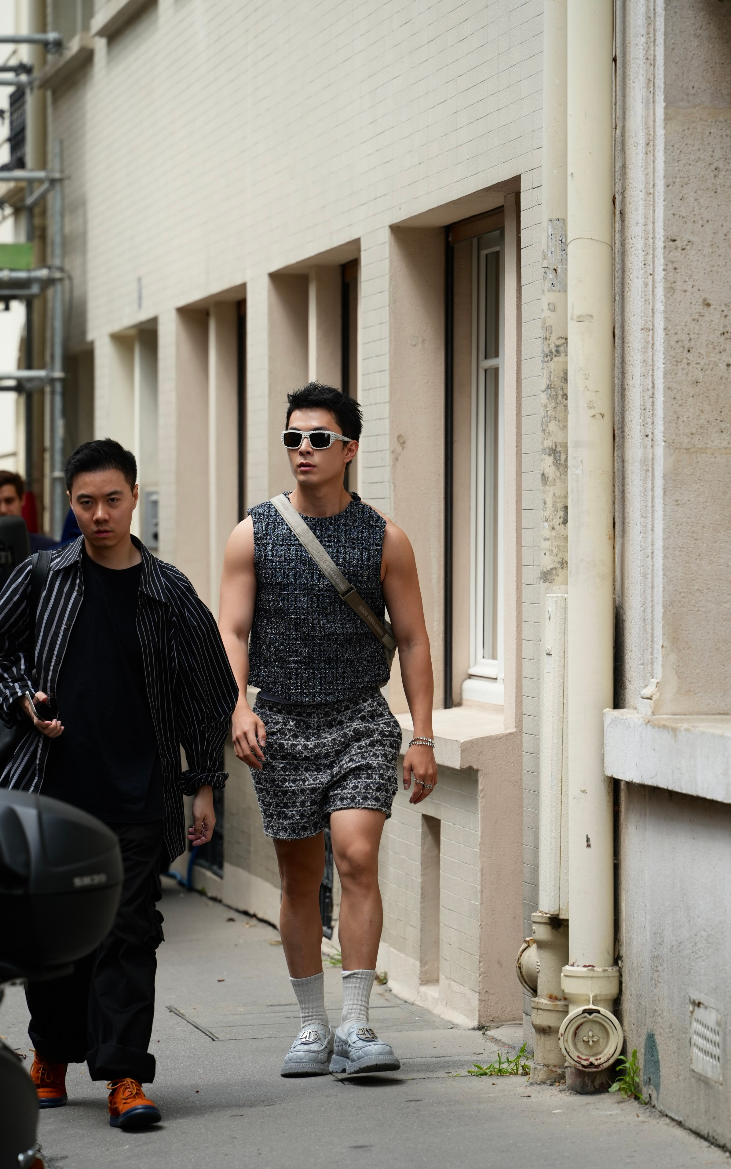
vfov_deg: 11.4
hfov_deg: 7.1
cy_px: 586
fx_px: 5865
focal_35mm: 184
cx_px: 388
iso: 200
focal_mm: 180
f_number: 5.6
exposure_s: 1/320
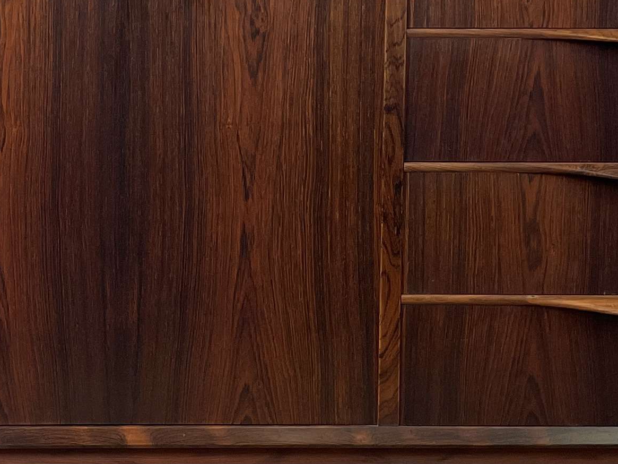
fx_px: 1607
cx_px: 120
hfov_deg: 21.5
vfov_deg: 16.4
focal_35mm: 90
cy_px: 185
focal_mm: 4.2
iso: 80
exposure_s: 1/100
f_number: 1.6
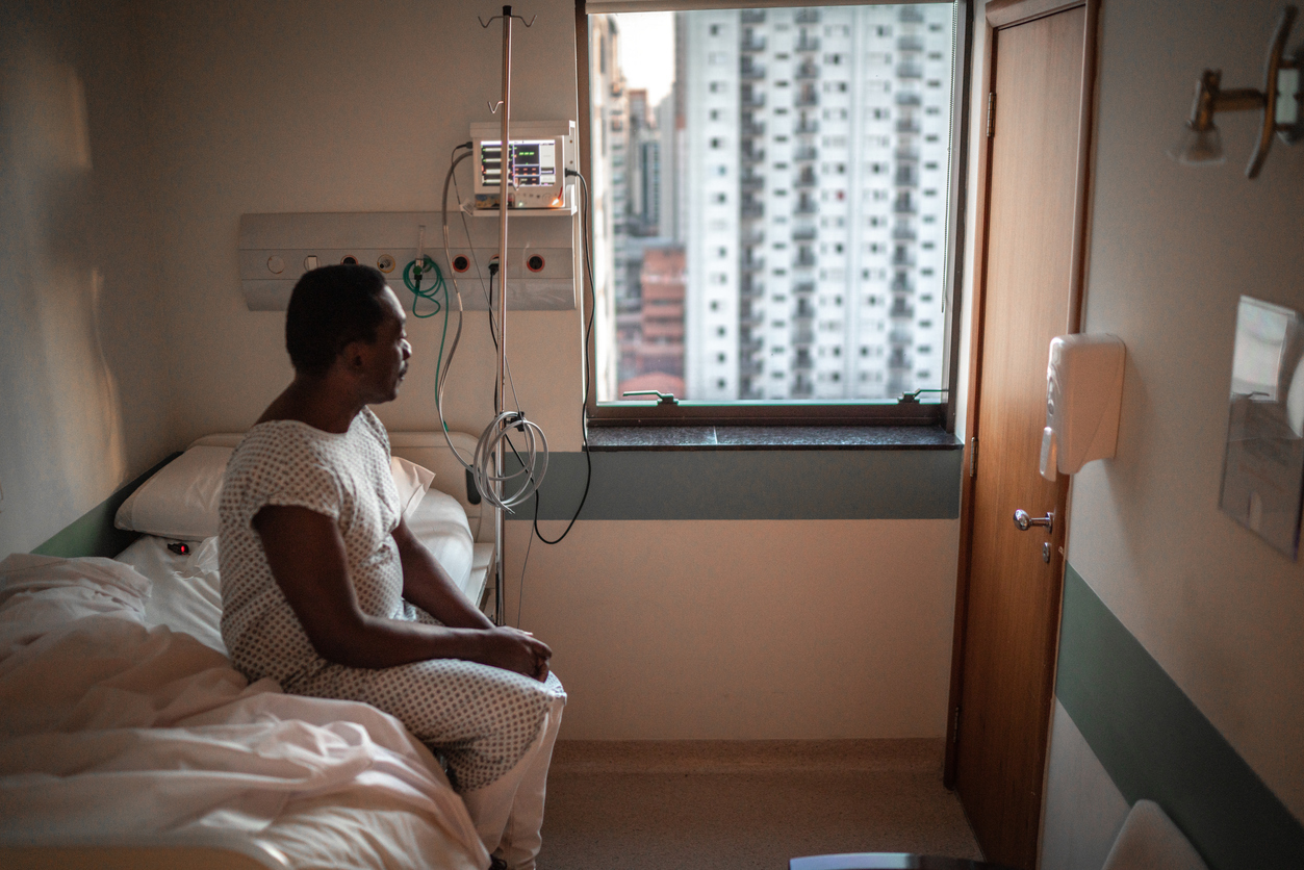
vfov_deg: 37.9
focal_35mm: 35
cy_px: 435
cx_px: 652
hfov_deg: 54.4
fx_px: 1268
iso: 800
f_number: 1.4
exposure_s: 1/160
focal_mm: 35
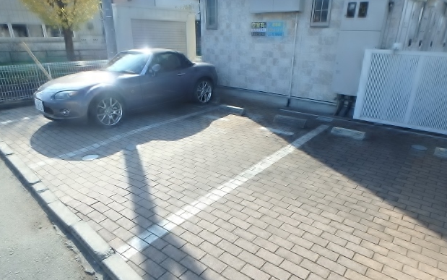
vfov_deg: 52.5
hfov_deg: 77.2
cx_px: 222
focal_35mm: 23
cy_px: 171
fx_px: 280
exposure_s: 1/400
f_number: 3.5
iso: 125
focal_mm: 3.7
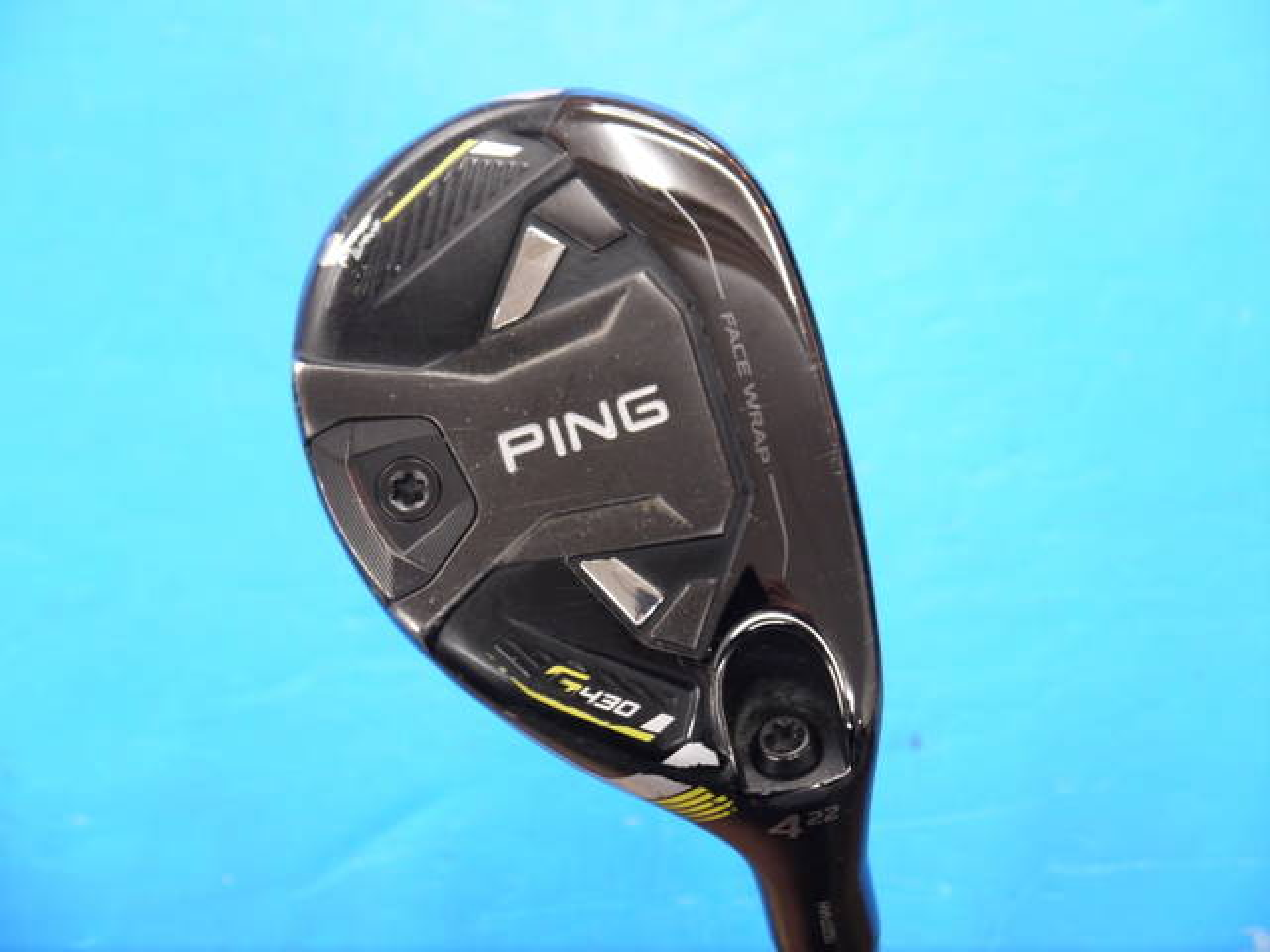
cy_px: 476
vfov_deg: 17.6
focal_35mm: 84
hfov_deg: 23.3
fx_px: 3082
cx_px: 635
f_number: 5.6
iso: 800
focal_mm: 42
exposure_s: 1/50
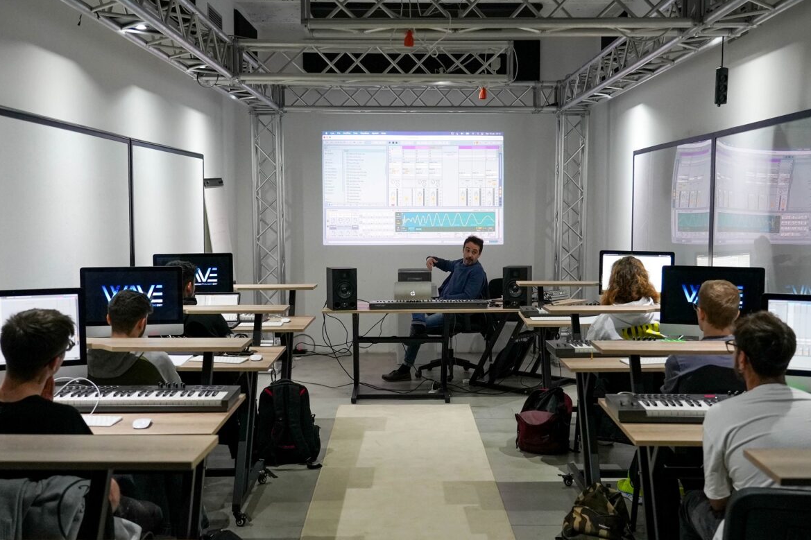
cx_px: 410
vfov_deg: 34.2
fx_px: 878
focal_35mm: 39
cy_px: 274
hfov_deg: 49.6
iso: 5000
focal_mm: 38
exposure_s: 1/160
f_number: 4
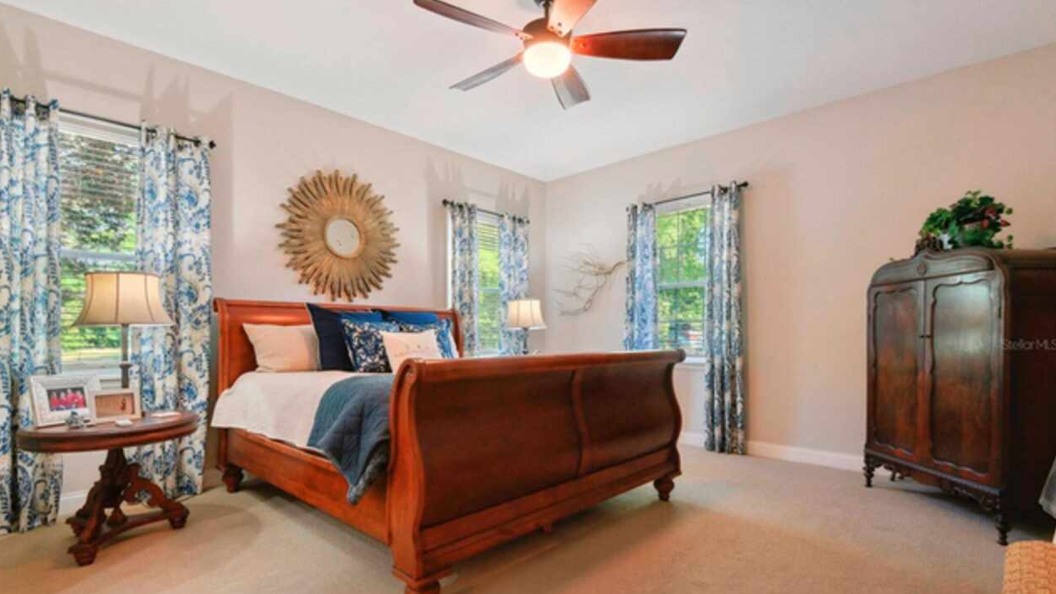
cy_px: 344
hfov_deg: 95.9
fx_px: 476
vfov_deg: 63.5
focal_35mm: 17
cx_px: 525
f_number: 11
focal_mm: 16
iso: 400
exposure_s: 1/8
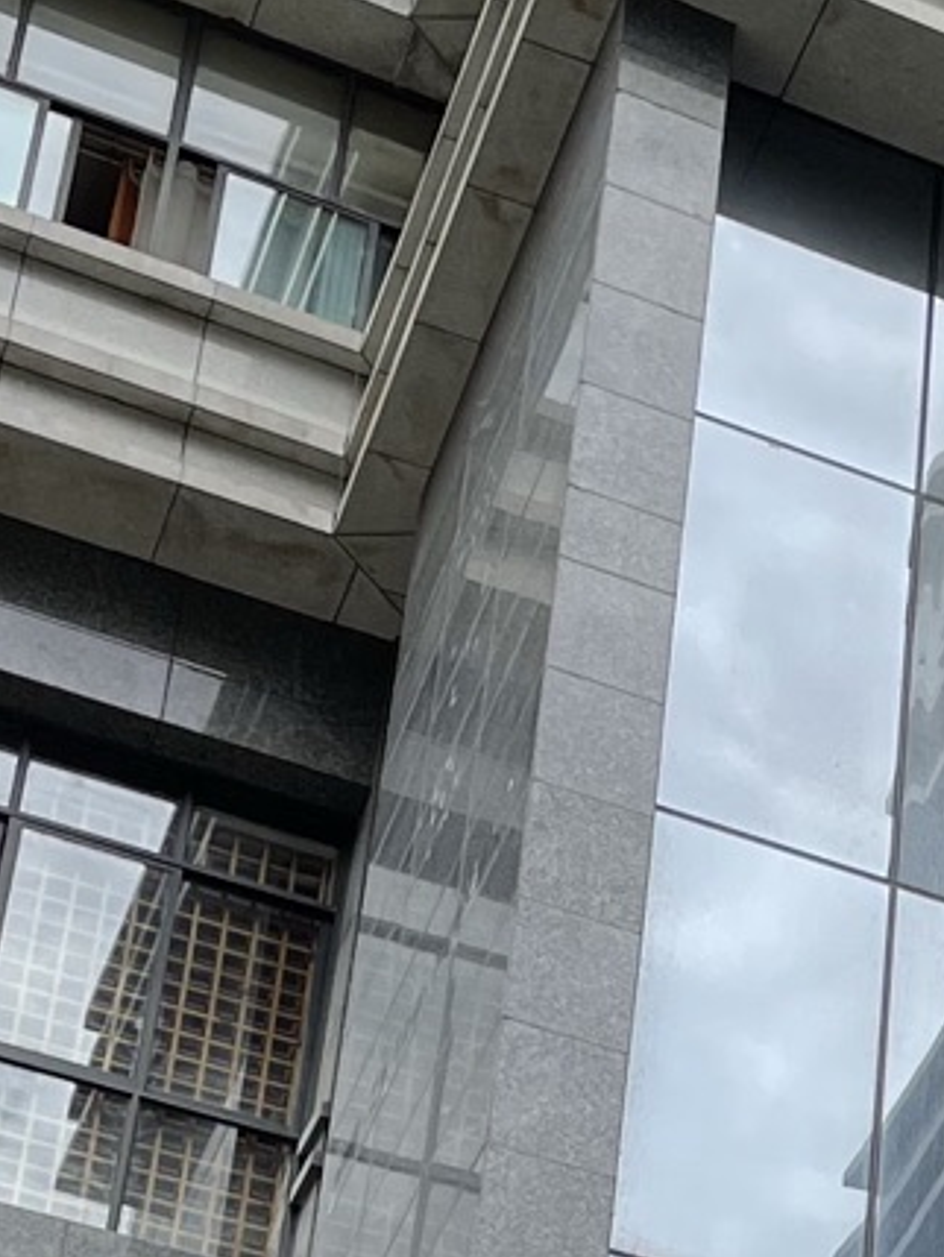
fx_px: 4507
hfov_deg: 11.3
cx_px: 1592
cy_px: 1682
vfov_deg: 15.1
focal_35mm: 124
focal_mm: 4.2
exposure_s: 1/1642
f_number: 1.6
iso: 32
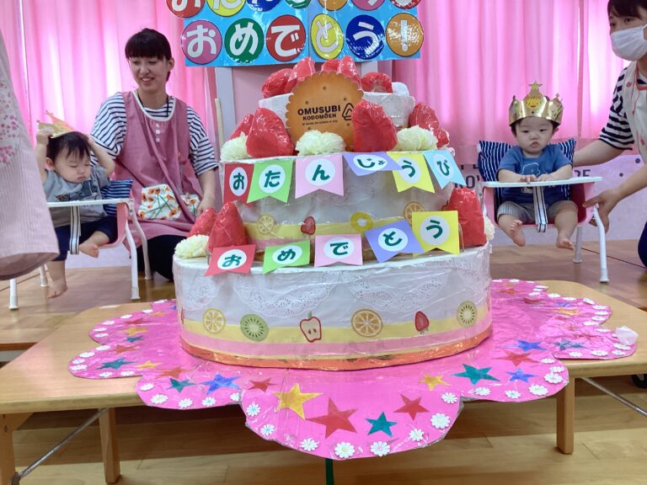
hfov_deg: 58.4
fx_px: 579
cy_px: 242
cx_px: 324
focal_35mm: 31
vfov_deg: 45.4
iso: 80
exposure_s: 1/50
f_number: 2.4
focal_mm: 3.3
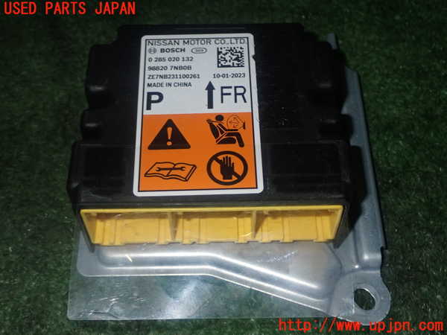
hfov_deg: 38.2
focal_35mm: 50
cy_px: 168
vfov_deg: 29.1
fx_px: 646
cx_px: 224
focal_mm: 9.01
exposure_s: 1/50
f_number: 9
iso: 320
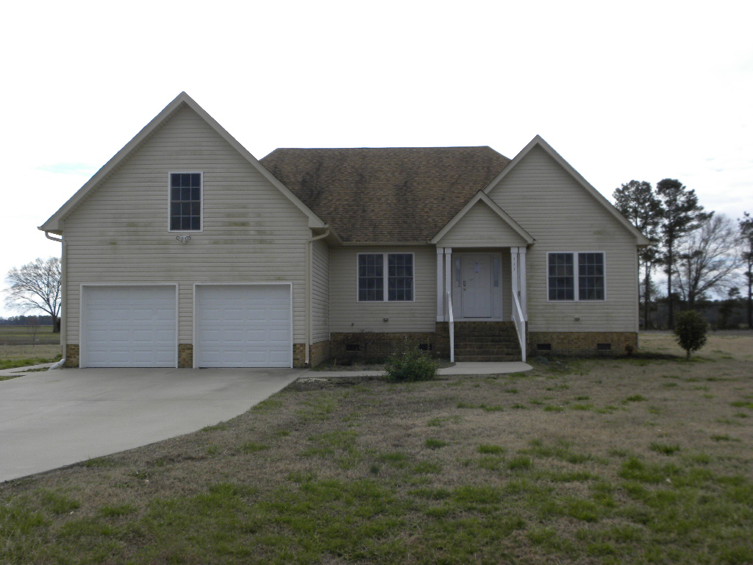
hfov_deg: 50.1
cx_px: 376
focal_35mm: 37
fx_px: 805
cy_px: 282
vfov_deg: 38.7
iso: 64
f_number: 6.3
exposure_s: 1/302
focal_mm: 6.6
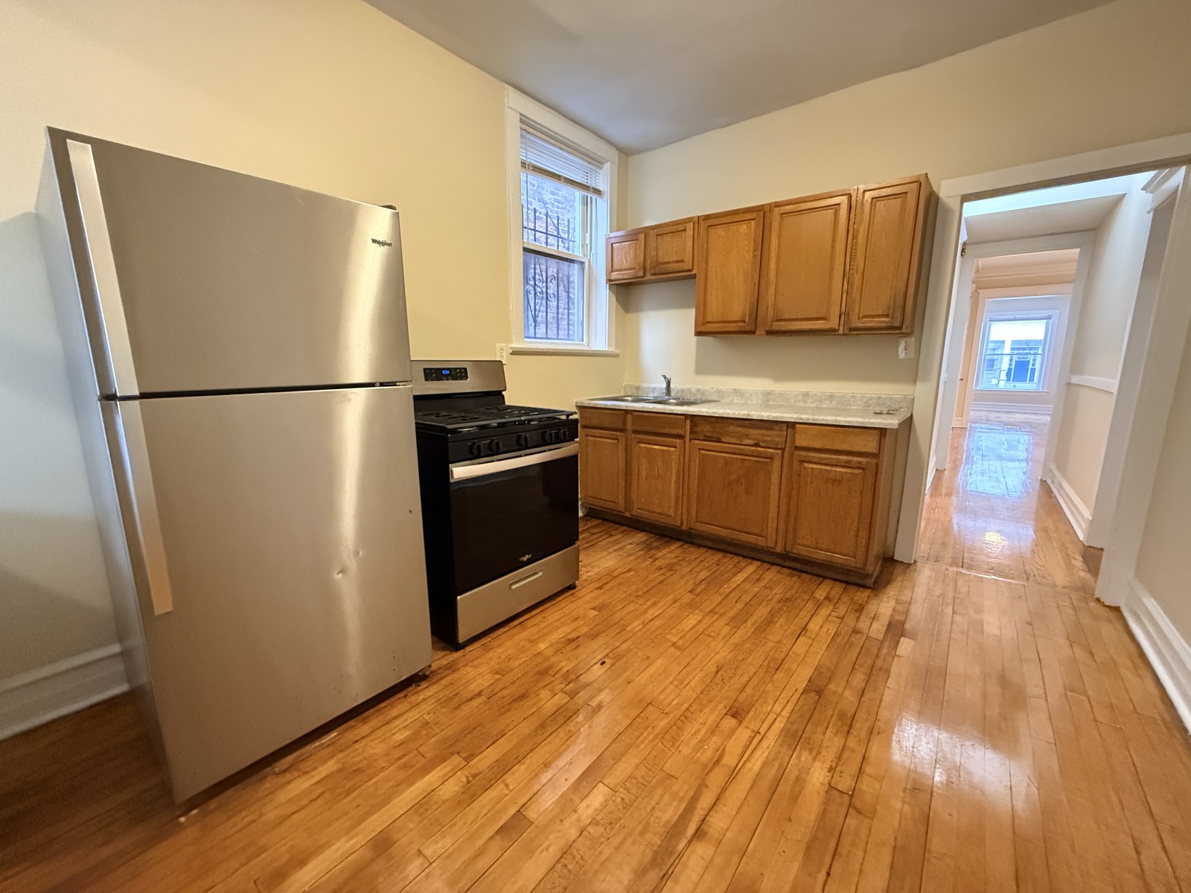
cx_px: 596
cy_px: 446
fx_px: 482
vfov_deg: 85.7
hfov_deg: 102.1
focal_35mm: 14
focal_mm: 2.22
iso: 1000
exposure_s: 1/60
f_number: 2.2
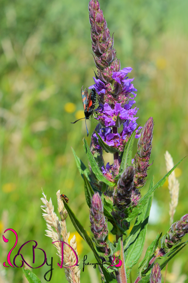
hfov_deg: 16.5
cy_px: 142
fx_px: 647
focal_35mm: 82
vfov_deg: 24.6
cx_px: 94
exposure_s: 1/320
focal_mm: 55
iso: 100
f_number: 9
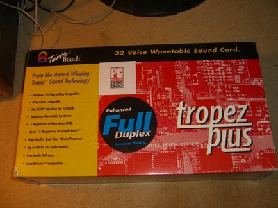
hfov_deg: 49.0
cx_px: 139
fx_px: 305
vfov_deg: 37.7
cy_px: 104
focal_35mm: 38
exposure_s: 1/60
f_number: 2.8
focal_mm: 7.9
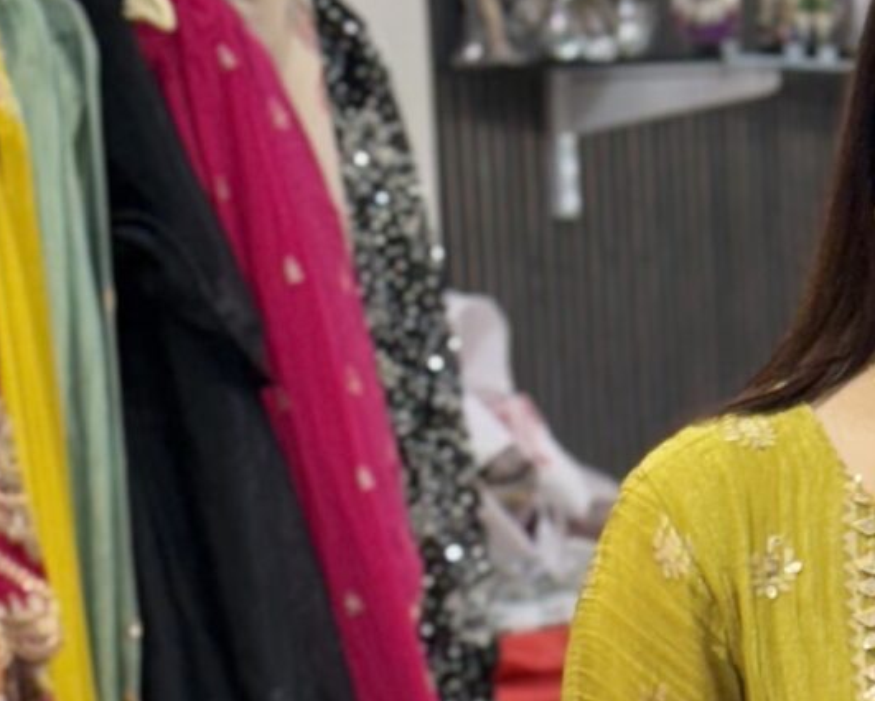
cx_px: 1193
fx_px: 5854
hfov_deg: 8.4
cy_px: 1602
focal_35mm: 226
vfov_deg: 6.5
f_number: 1.78
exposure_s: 1/100
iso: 100
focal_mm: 6.76
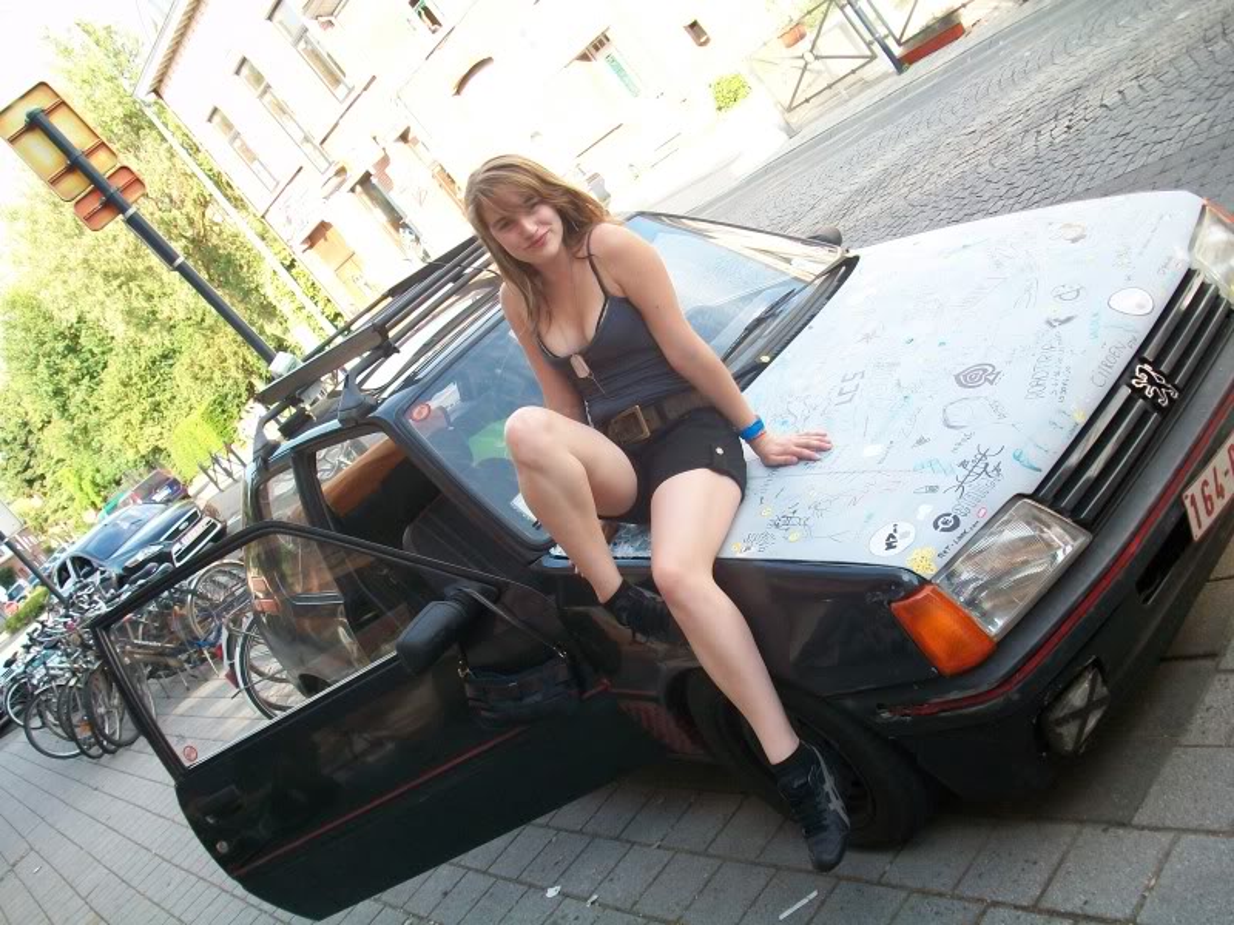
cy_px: 462
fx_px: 1212
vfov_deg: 41.8
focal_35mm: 34
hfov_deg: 54.0
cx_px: 617
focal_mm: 5.7
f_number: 2.8
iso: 80
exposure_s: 1/160
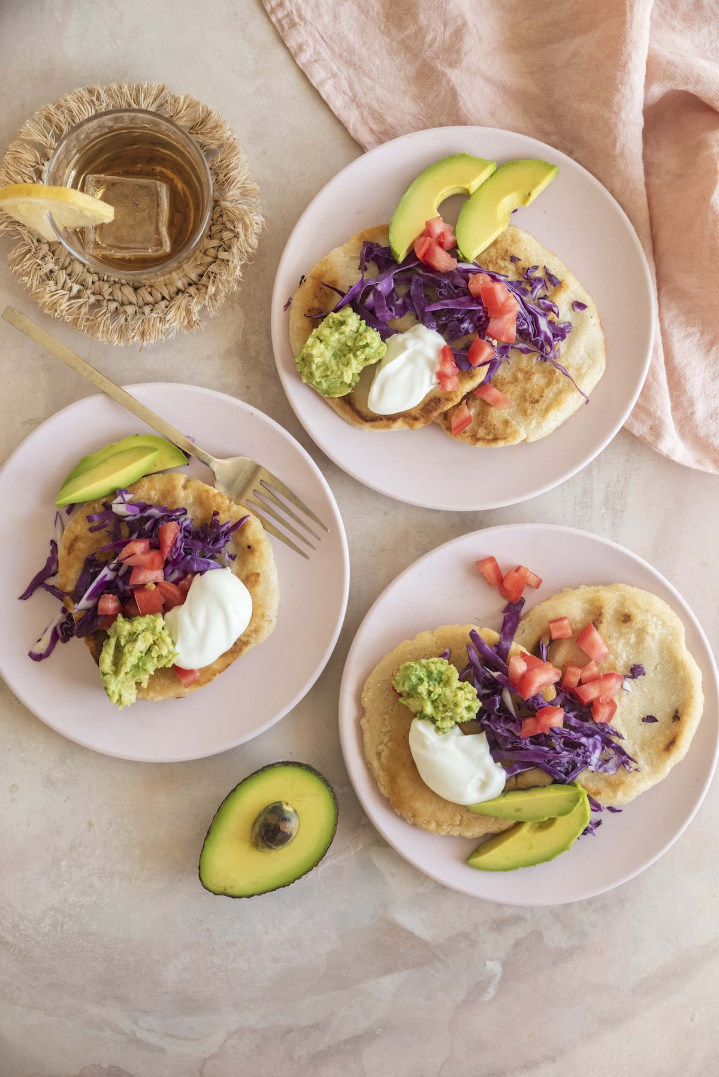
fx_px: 1646
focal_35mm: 55
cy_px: 538
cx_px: 360
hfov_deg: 24.6
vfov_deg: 36.2
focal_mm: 55
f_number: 6.3
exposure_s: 1/250
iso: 1250
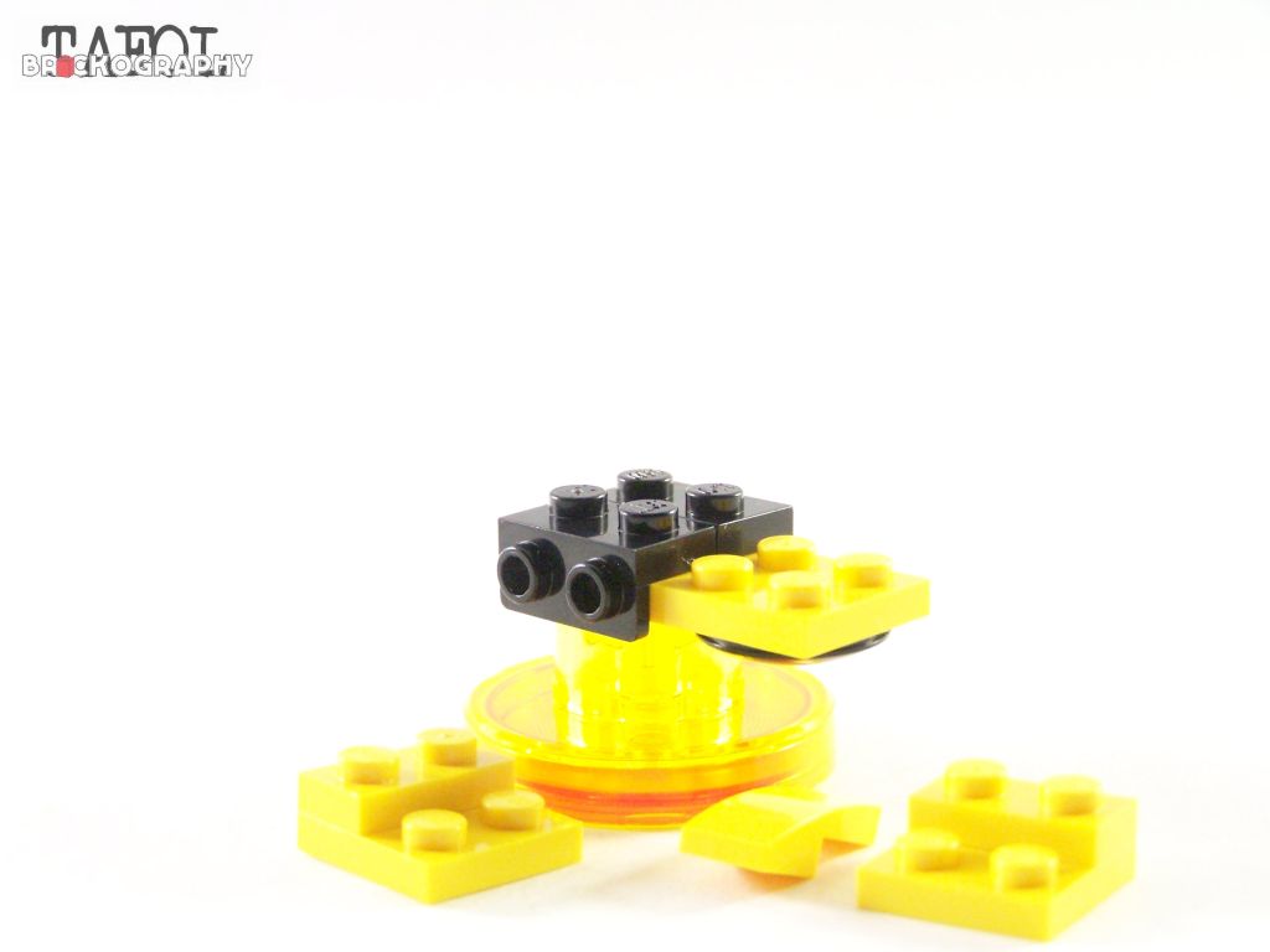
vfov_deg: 19.6
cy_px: 476
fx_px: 2752
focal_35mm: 75
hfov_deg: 26.0
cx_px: 635
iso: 400
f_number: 3.2
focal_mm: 12.4
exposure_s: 1/45
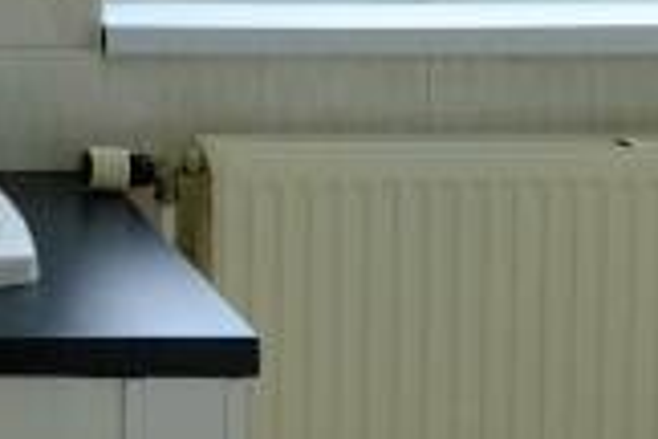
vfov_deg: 13.6
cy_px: -201
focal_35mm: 95
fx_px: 1736
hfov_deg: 18.6
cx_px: -366
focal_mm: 10
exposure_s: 1/70
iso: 160
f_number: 4.5
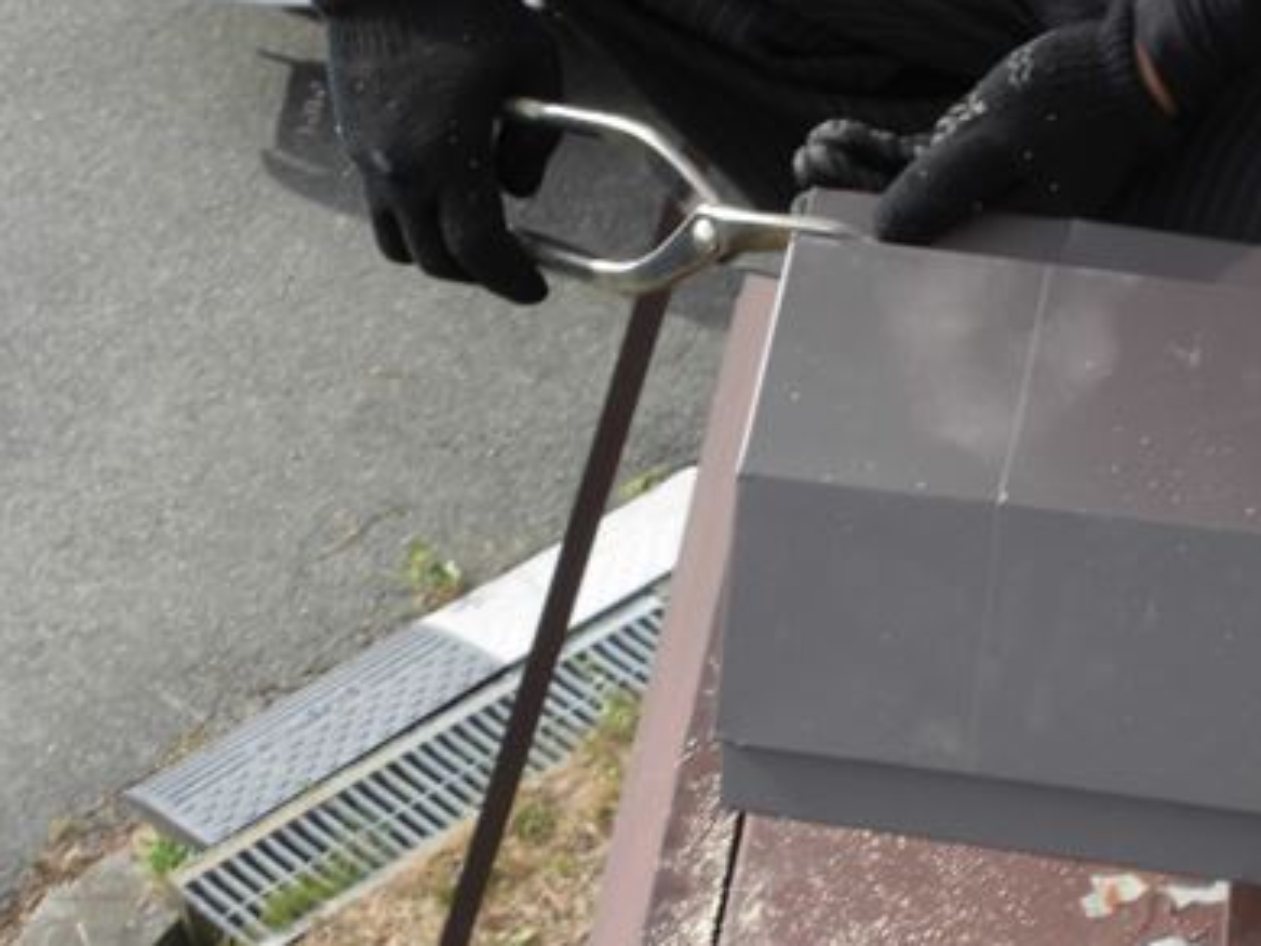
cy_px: 509
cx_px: 930
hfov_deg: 16.3
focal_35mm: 120
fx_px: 4373
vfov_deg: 12.4
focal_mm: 13.1
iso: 100
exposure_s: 1/100
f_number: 6.1
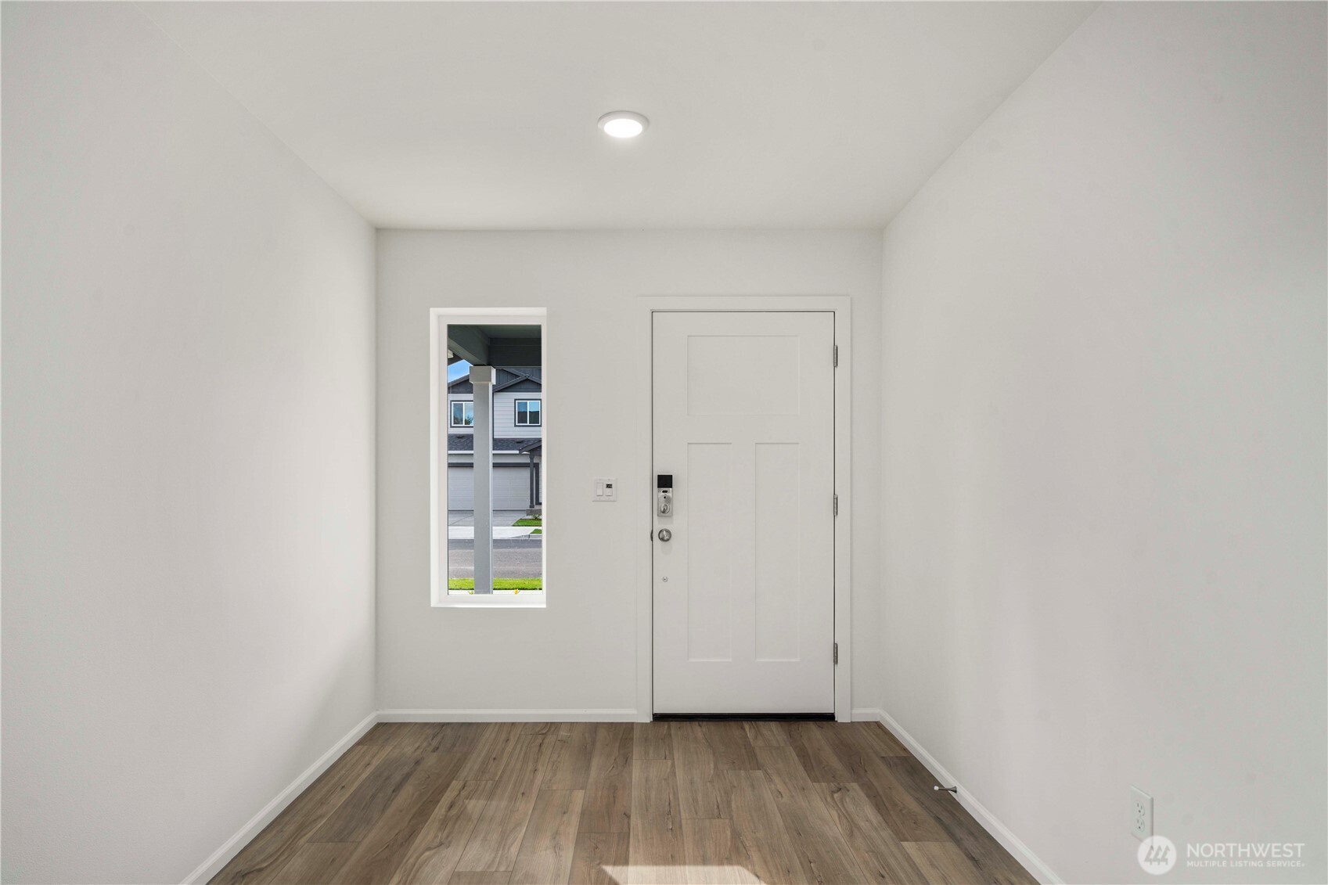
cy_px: 442
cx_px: 664
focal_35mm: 18
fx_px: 664
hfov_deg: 90.0
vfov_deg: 67.4
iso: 100
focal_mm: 18
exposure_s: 1/100
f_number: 8
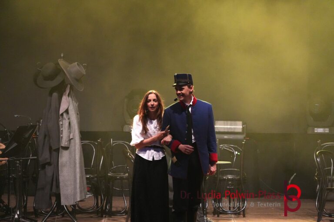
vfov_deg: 4.8
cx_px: 167
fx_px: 2672
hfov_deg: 7.2
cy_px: 111
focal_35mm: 288
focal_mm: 192
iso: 6400
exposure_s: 1/160
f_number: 6.3
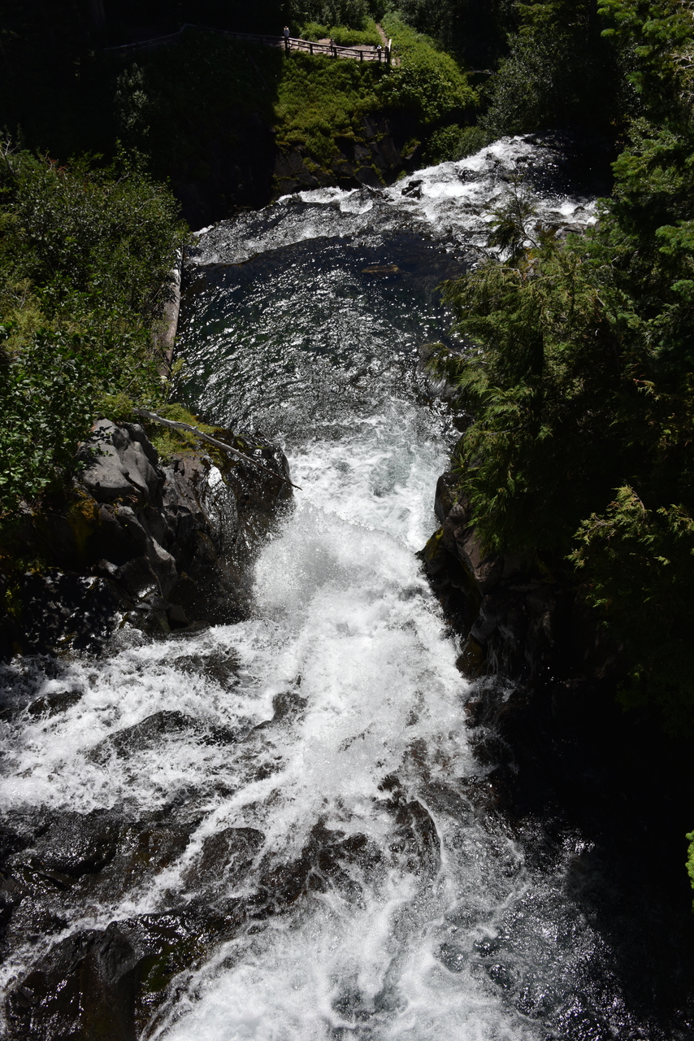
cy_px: 520
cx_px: 347
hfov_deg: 41.1
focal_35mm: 32
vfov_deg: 58.7
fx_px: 925
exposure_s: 1/400
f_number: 10
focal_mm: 32
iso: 100
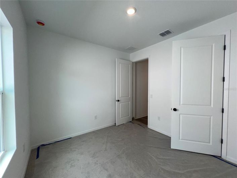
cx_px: 118
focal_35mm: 13
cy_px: 89
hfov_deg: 106.2
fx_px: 89
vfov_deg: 89.9
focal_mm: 1.57
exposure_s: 1/122
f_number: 1.8
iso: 32
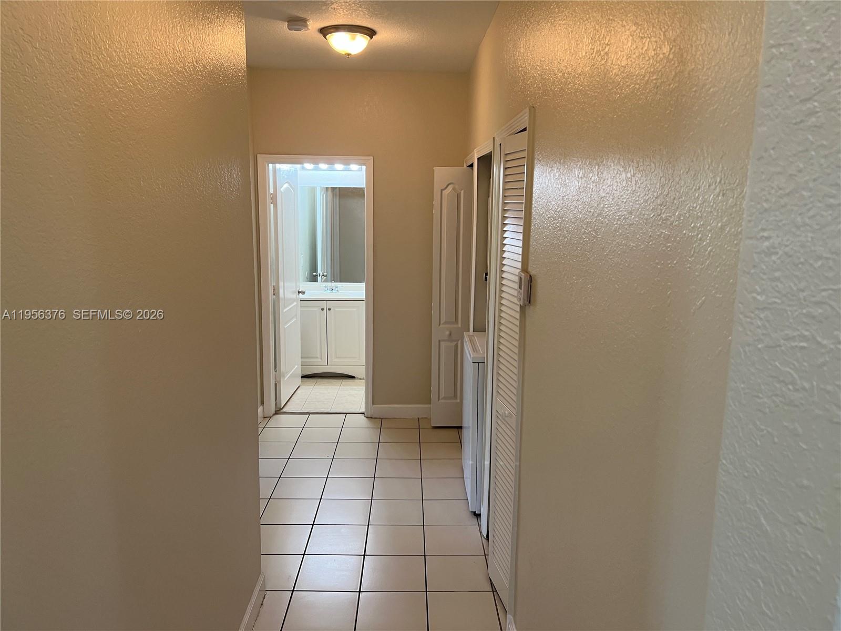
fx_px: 632
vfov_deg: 53.1
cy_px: 316
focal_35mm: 26
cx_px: 420
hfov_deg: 67.3
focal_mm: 5.7
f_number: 1.5
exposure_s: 1/60
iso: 100
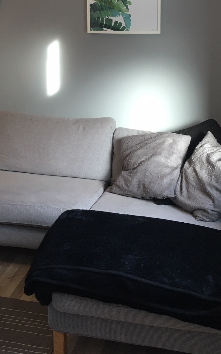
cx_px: 58
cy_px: 49
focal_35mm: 54
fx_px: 521
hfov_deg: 23.7
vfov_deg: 35.7
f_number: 2.2
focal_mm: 4.15
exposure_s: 1/33
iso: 64
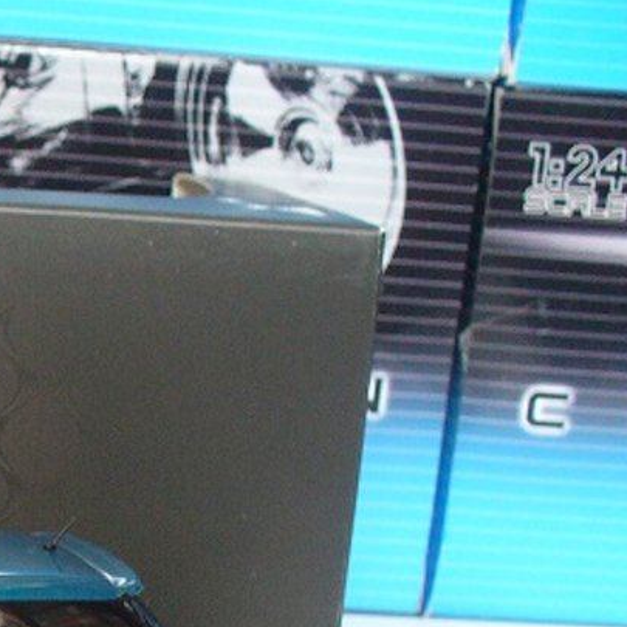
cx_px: -203
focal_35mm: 97
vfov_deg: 17.5
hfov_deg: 16.8
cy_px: 633
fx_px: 1988
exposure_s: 1/25
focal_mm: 6.1
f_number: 2.8
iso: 200
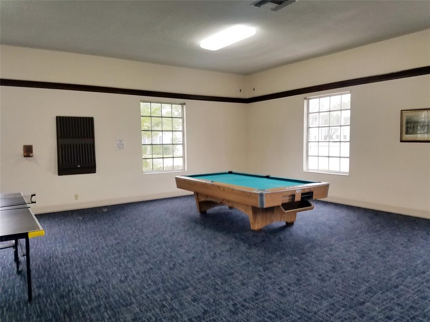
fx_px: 323
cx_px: 215
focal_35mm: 26
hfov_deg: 67.3
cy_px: 161
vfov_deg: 53.1
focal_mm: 4.2
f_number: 1.7
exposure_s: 1/120
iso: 100
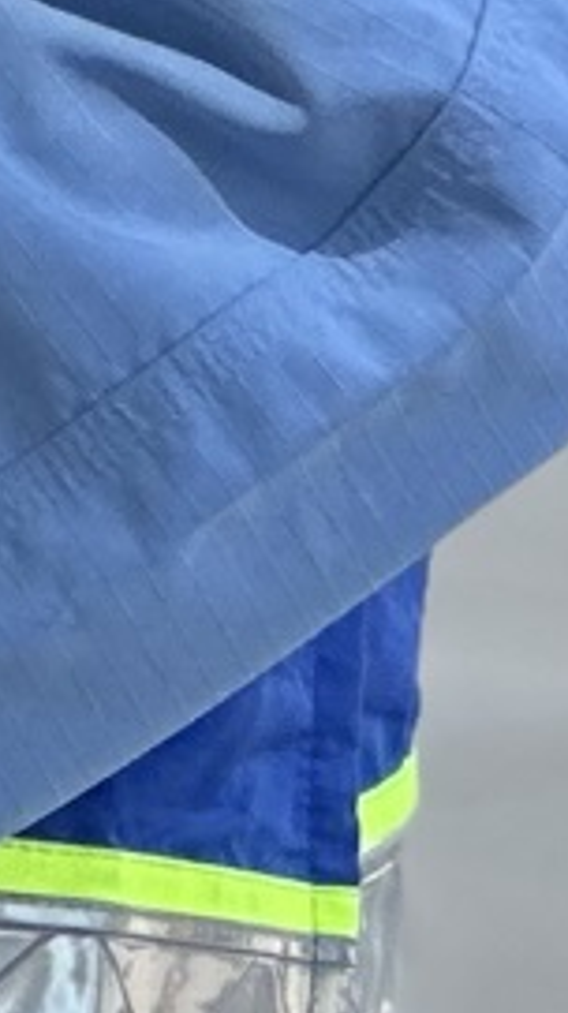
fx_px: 17039
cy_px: -1047
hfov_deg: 1.9
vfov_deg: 3.4
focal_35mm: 635
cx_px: 493
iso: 32
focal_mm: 9
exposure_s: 1/172
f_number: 2.8
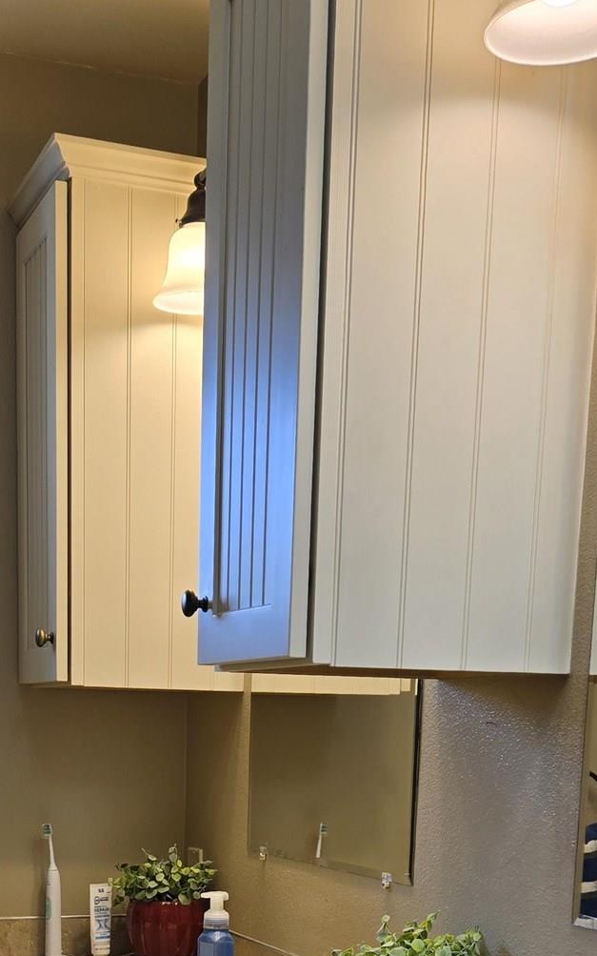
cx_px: 229
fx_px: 1458
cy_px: 977
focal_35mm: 56
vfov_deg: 33.0
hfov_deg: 23.1
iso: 40
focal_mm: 5.4
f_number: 1.8
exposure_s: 1/120
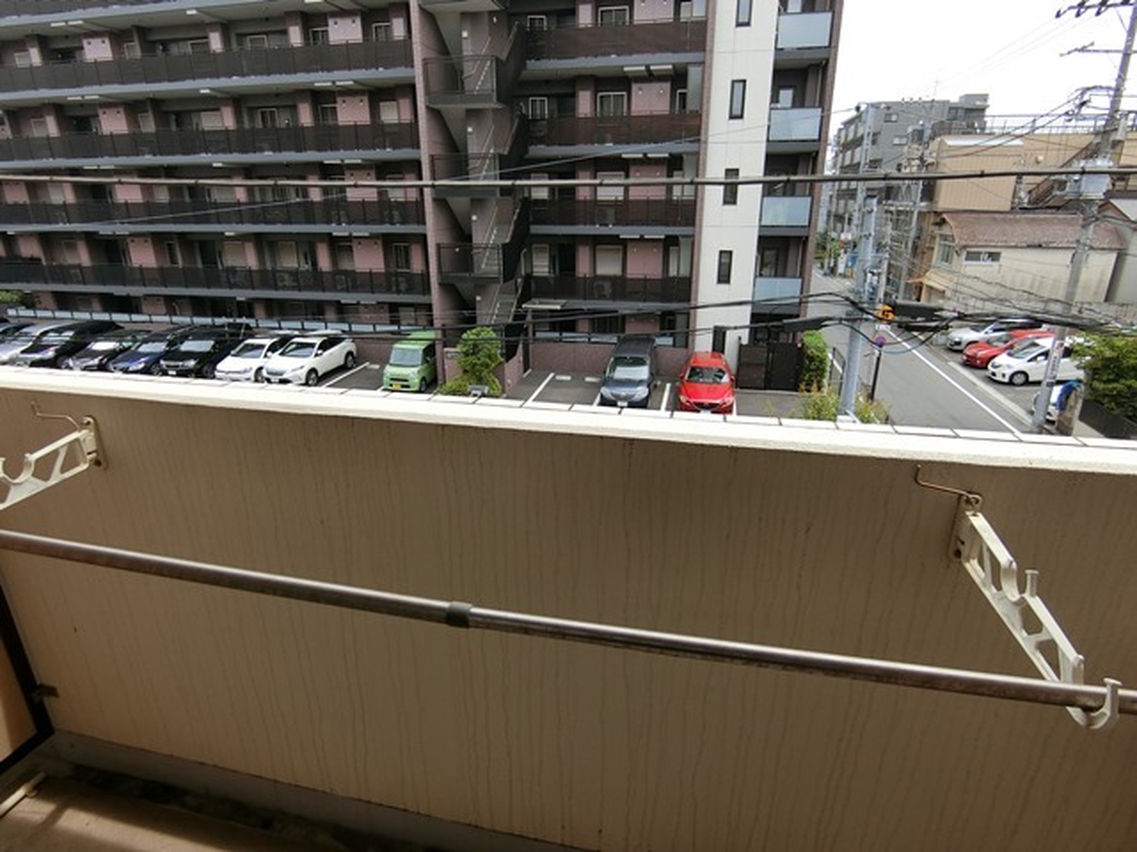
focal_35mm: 19
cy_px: 426
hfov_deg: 84.7
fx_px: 624
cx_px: 568
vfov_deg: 68.7
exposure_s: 1/800
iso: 80
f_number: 2.7
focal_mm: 4.06
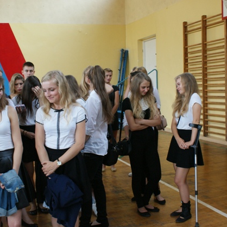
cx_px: 111
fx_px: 319
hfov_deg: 39.2
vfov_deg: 39.2
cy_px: 113
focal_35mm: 43
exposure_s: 1/60
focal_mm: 22
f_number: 5.6
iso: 400
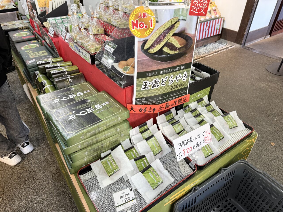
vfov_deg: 56.8
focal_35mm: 24
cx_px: 142
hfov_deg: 71.6
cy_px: 106
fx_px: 196
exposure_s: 1/60
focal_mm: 6.76
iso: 250
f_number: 1.78
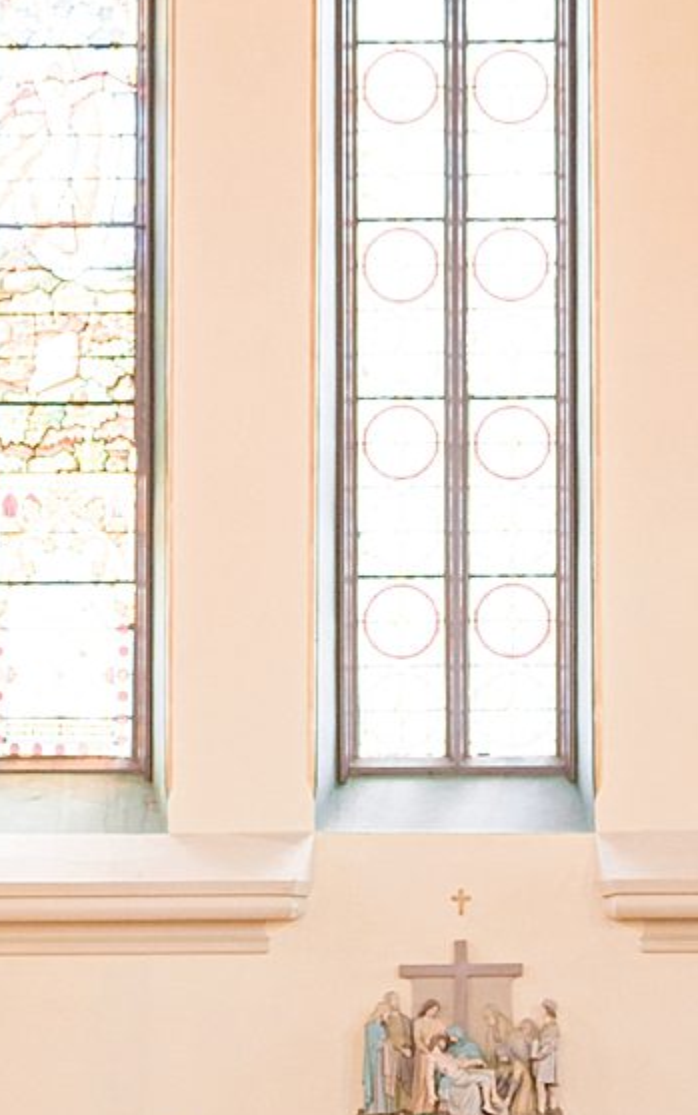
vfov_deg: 11.6
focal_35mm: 180
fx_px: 5476
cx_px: 182
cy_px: 436
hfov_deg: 7.3
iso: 1600
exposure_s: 1/160
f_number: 2.8
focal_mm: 70
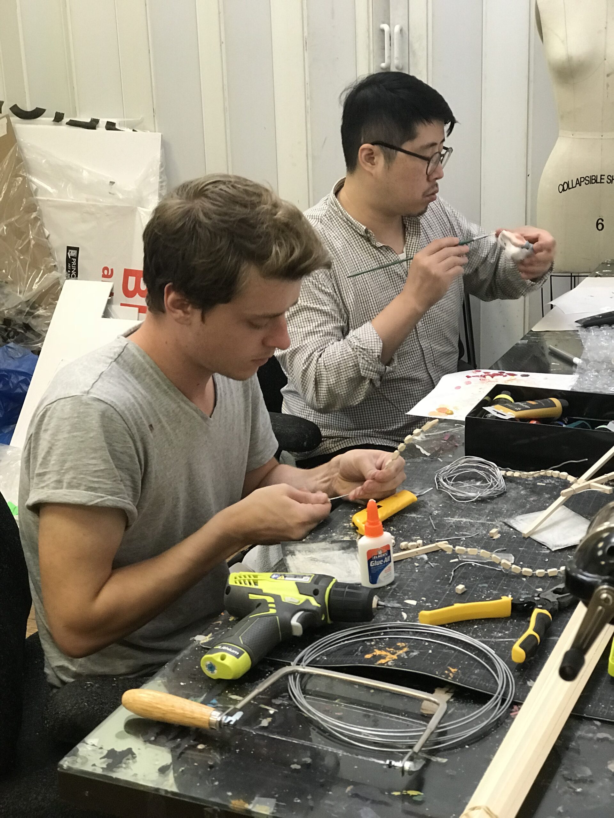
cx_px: 307
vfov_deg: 33.8
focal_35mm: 57
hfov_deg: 25.7
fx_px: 1348
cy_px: 409
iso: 400
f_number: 2.8
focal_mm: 6.6
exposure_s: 1/60
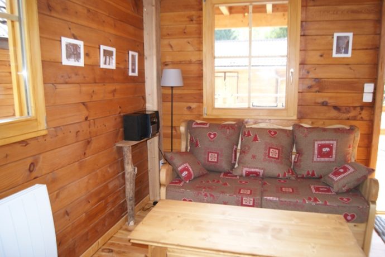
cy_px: 128
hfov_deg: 67.4
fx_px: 289
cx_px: 192
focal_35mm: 27
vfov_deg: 47.9
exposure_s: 1/125
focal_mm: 18
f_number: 3.5
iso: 400
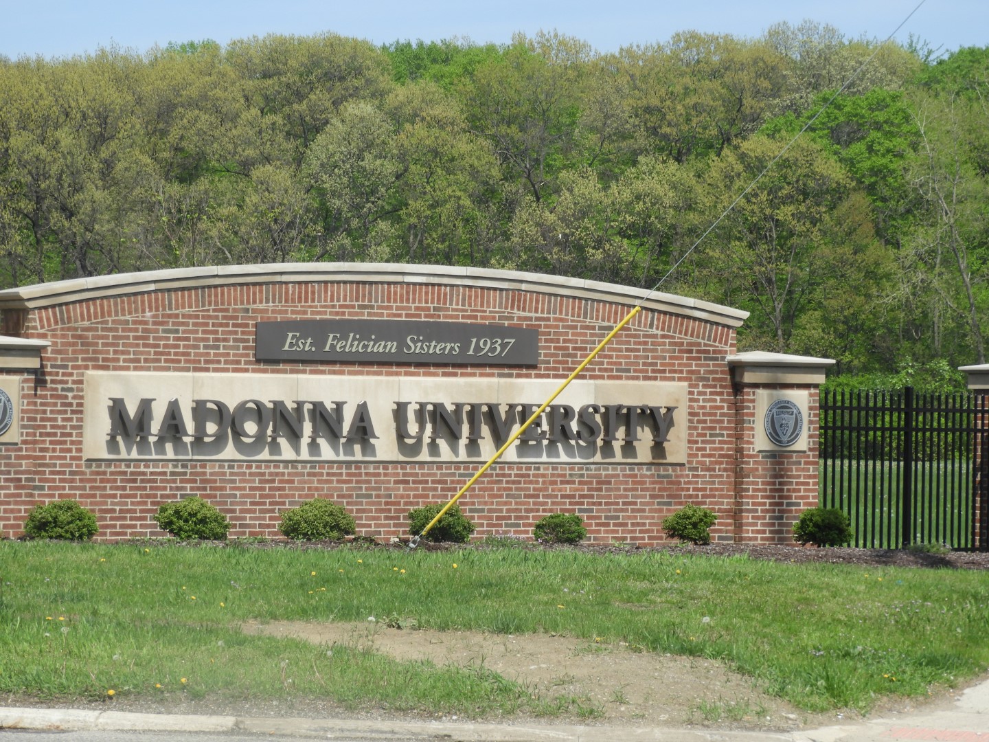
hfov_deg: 13.2
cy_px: 371
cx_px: 494
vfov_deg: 9.9
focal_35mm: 150
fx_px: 4286
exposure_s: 1/500
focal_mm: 26.9
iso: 100
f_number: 5.2
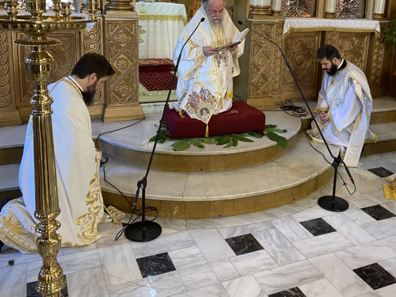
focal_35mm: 37
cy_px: 89
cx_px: 250
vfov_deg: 38.0
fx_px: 423
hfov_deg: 49.6
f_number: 1.8
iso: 125
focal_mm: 4.25
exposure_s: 1/50
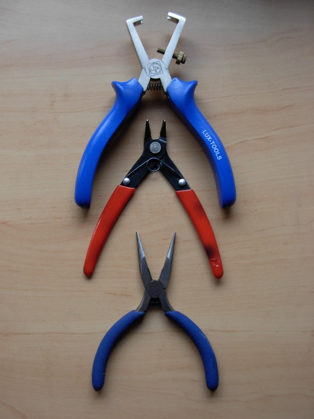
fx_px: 471
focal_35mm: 39
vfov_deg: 47.8
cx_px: 155
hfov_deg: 36.8
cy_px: 210
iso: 79
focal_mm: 6.3
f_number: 2.9
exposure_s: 1/49.3
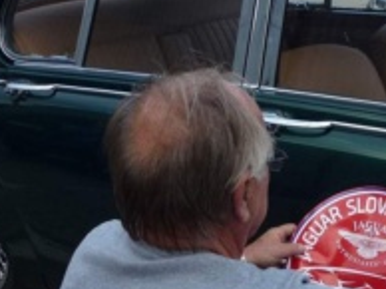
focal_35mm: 62
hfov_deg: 30.5
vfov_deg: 23.4
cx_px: 308
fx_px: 691
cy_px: 214
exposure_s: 1/125
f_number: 3.5
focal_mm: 4.3
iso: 100
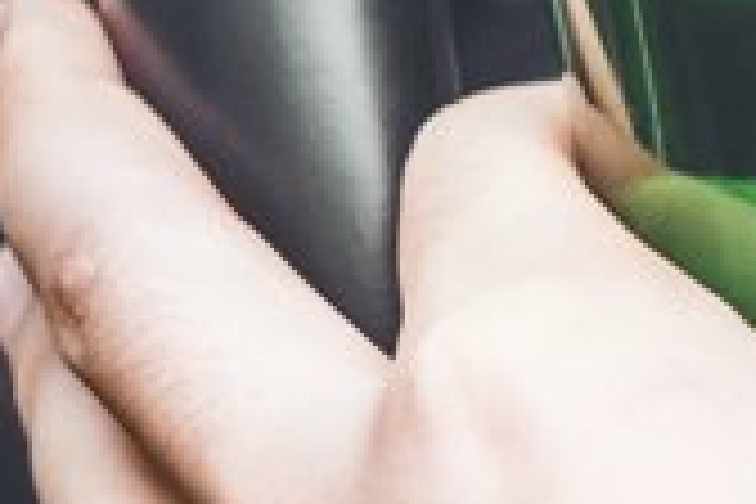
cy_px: -772
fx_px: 6635
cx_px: 1912
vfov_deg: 4.2
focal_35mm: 316
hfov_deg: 6.2
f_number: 2
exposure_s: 1/1000
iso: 200
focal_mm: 35
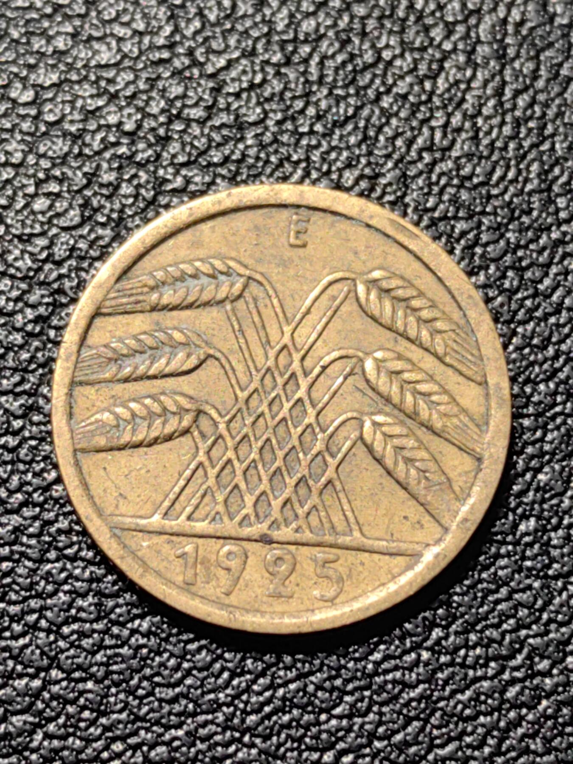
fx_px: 2251
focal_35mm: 102
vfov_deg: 19.3
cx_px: 286
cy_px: 382
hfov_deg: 14.5
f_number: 2
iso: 80
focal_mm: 5.75
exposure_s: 1/100
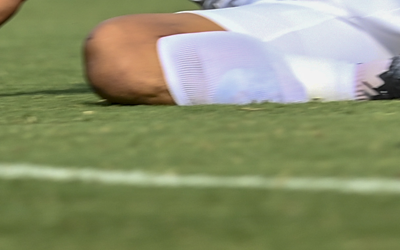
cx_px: -45
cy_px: -210
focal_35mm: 1860
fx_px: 20280
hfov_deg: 1.1
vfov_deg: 0.7
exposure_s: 1/1250
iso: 100
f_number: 2.8
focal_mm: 400
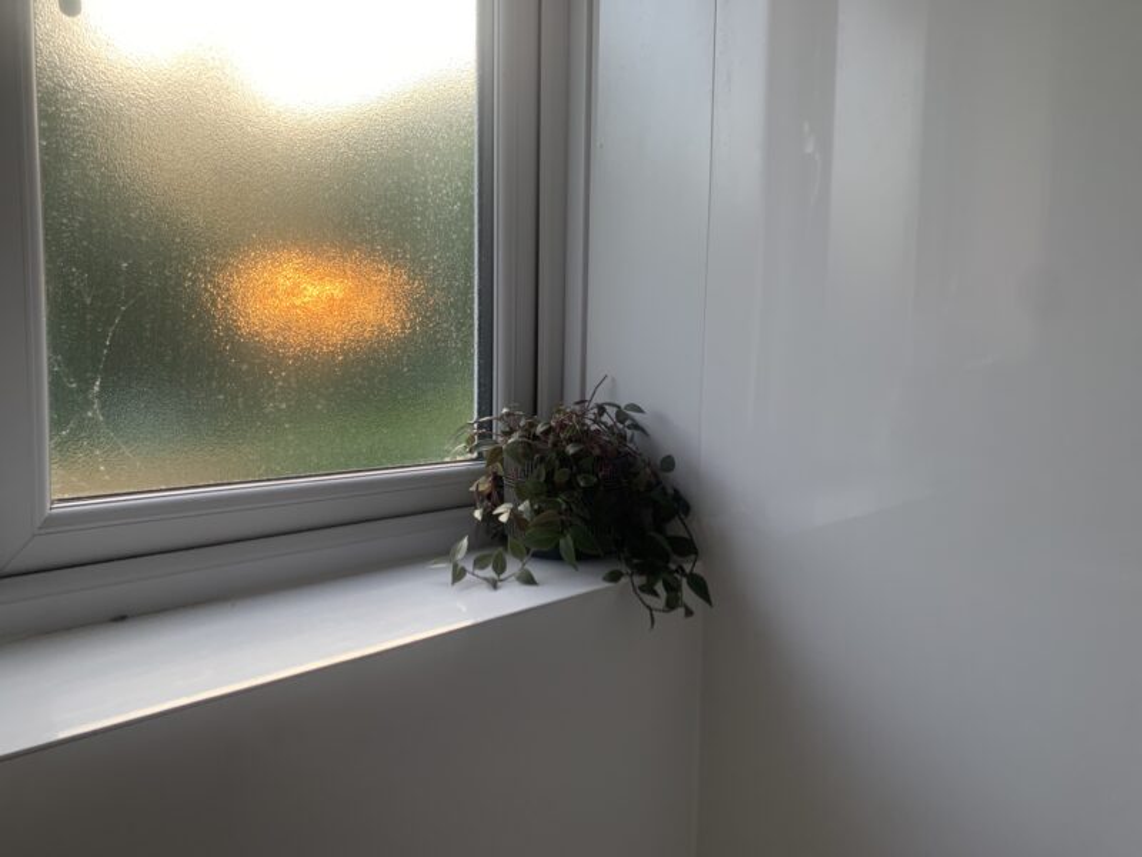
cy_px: 428
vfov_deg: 53.1
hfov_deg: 67.3
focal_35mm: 26
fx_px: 858
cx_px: 571
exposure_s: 1/121
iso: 80
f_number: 1.8
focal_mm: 4.25
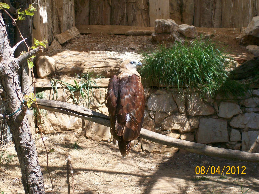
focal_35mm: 108
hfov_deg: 18.2
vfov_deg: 13.7
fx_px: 808
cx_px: 130
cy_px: 97
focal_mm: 18
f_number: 4.8
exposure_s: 1/282
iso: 80
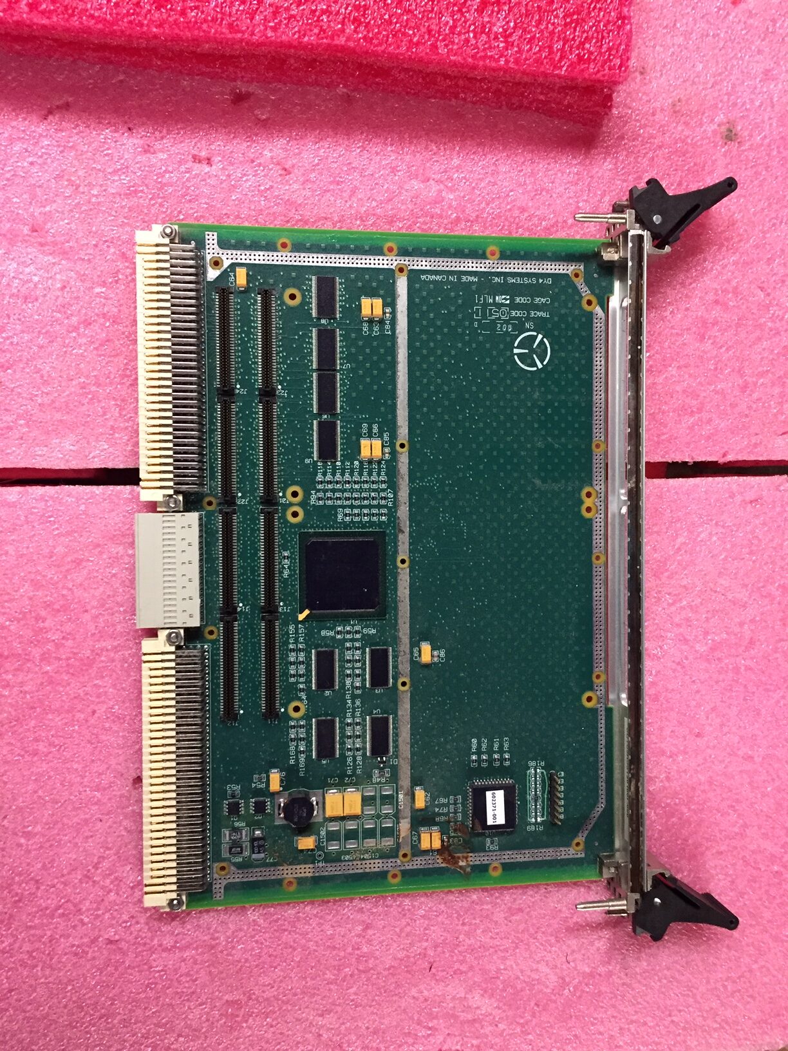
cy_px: 526
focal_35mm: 29
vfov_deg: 61.7
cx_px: 394
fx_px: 880
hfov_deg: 48.2
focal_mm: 4.15
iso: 250
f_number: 2.2
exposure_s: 1/30
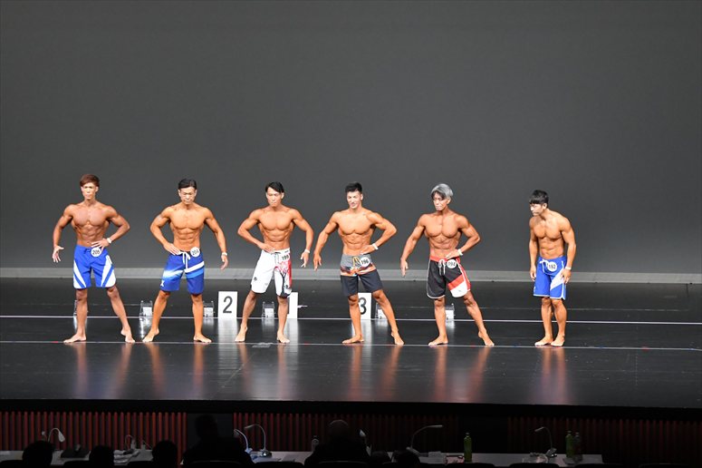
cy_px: 234
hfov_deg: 14.9
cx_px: 351
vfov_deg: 9.9
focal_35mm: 138
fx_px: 2690
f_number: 5.6
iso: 5000
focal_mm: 92
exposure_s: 1/400
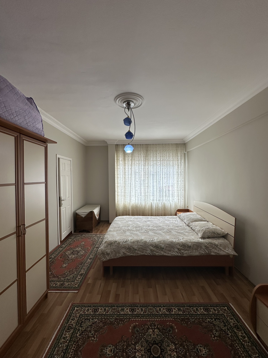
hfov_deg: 85.7
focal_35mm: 14
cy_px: 179
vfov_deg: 102.1
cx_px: 134
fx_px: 145
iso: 40
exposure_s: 1/218
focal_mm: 2.22
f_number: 2.2
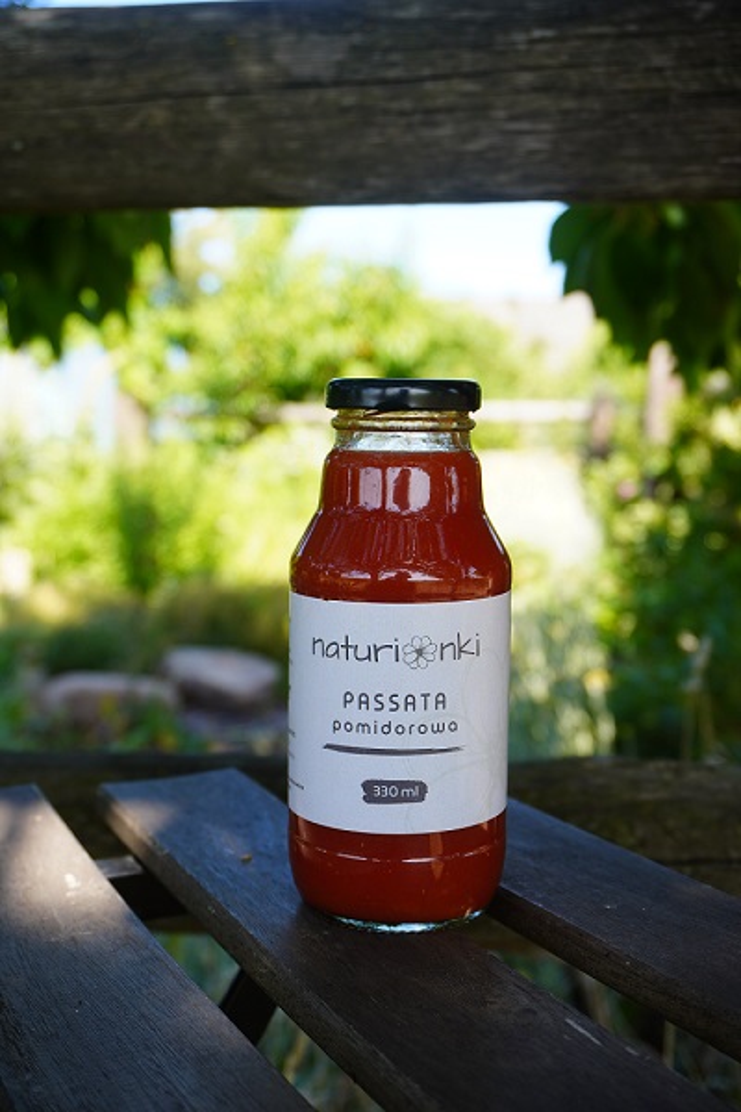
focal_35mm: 44
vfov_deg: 45.0
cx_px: 370
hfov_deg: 30.8
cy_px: 556
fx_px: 1343
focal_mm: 29
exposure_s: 1/100
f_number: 5.6
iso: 100
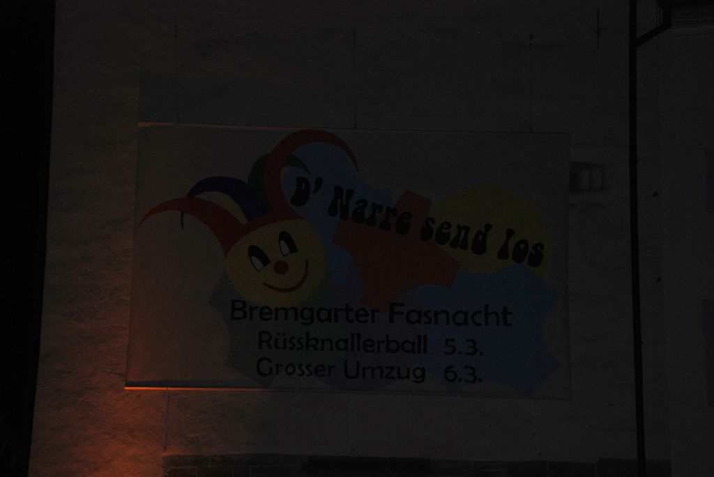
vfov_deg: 13.1
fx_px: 2085
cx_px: 357
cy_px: 238
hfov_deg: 19.4
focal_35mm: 105
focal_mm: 70
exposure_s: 1/60
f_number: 5.6
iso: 200
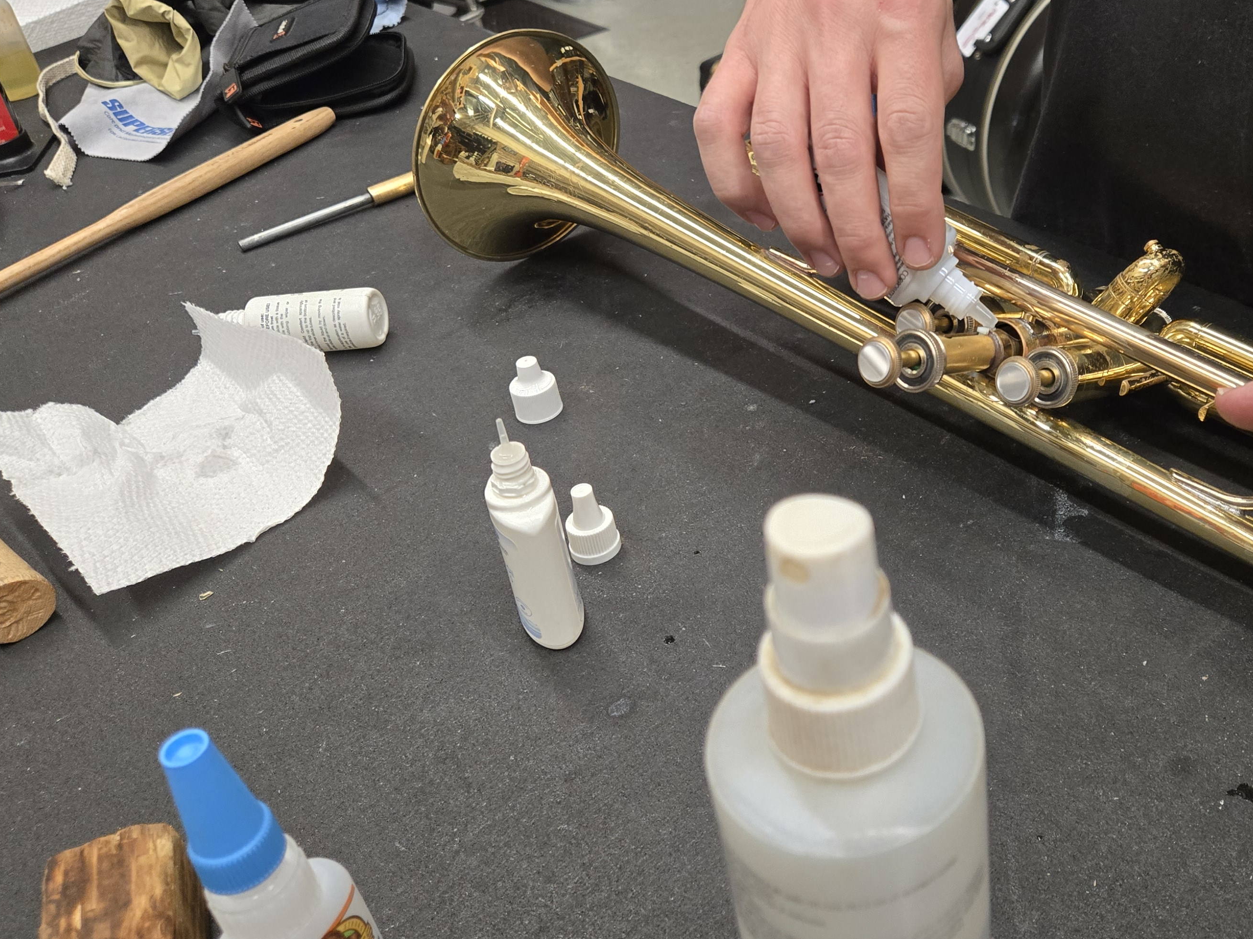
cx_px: 840
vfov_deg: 40.5
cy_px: 364
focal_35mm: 35
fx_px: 1267
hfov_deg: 51.6
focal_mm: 5.4
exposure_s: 1/120
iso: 400
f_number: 1.8
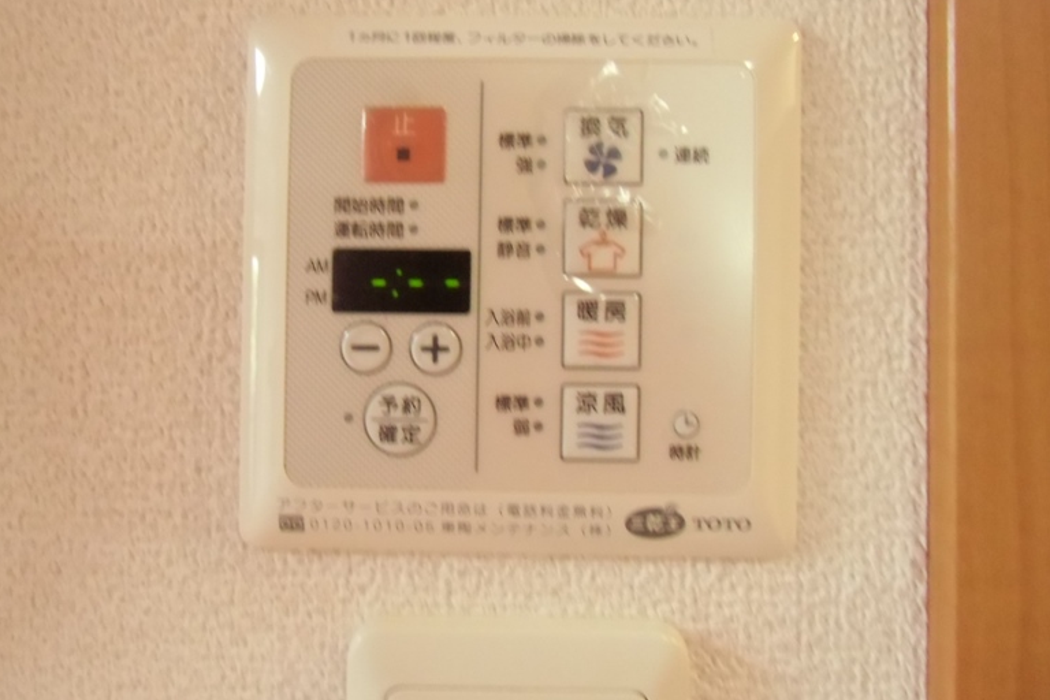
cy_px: 304
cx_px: 506
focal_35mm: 26
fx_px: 758
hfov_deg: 69.4
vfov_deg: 49.4
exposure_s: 1/40
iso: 800
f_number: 3
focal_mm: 4.24
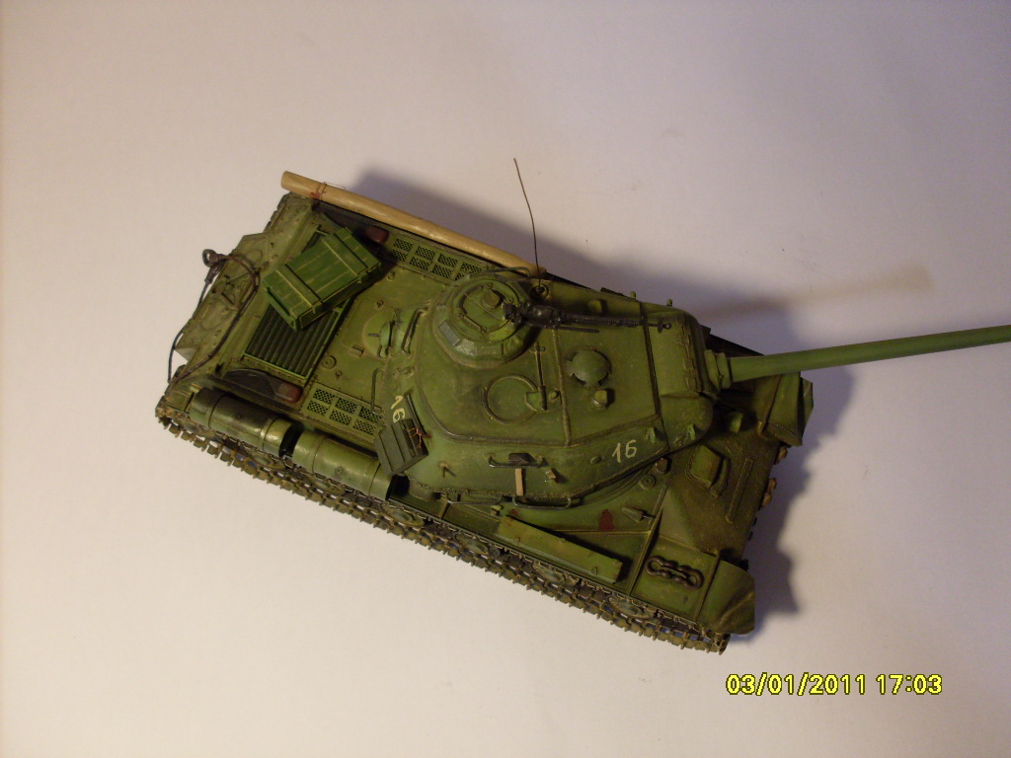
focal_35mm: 38
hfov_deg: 49.0
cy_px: 379
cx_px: 506
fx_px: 1110
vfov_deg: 37.7
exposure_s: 1/45
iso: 100
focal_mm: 6.3
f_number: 2.8
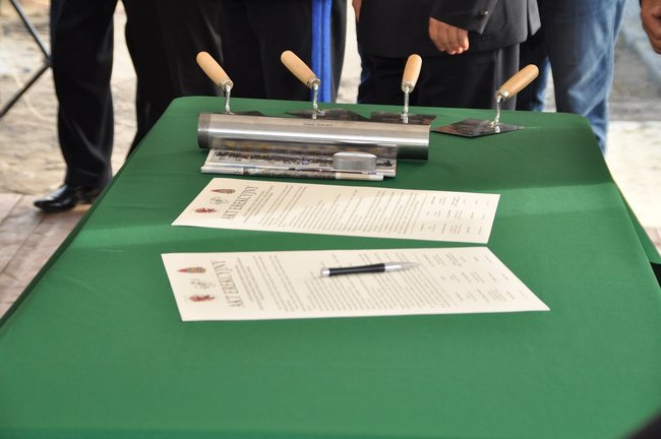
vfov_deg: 14.0
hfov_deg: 20.9
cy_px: 220
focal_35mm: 98
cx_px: 330
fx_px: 1788
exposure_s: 1/160
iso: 500
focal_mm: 65
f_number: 6.3
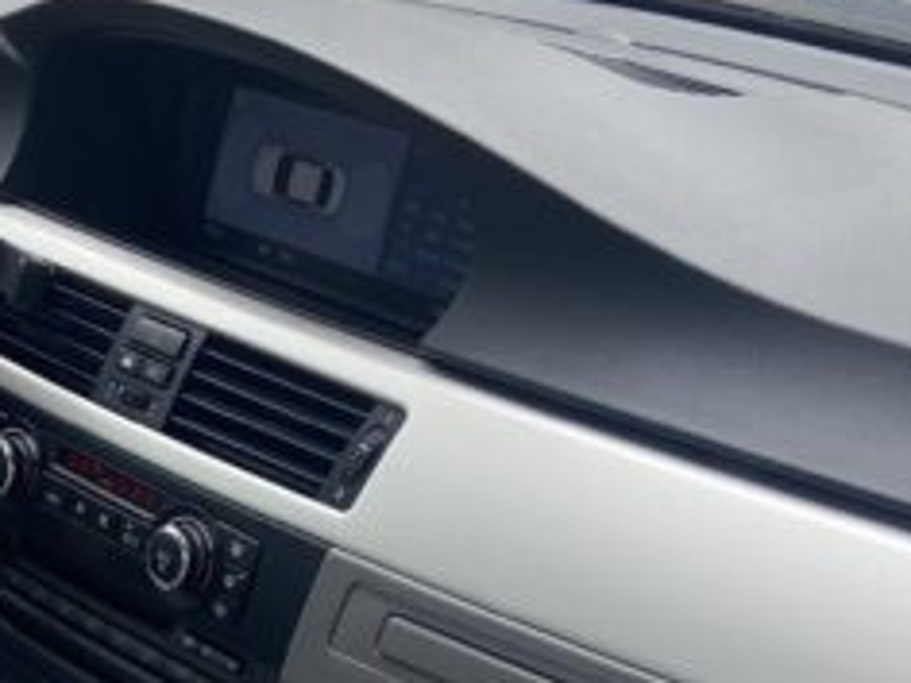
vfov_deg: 16.0
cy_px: 857
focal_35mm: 88
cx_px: -50
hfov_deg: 21.3
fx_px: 2316
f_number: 1.8
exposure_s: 1/243
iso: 32
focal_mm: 4.25
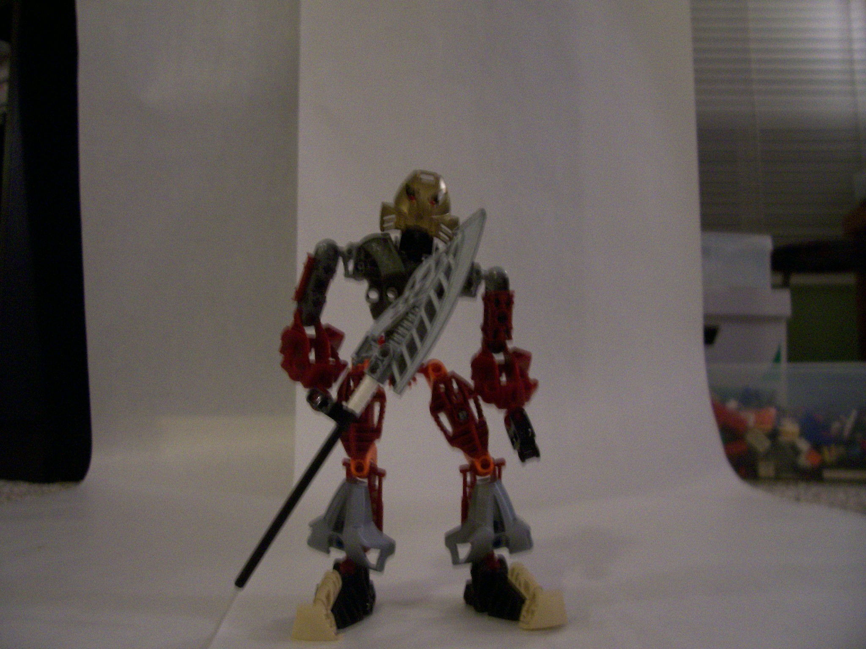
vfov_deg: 41.8
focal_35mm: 34
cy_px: 324
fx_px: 851
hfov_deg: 54.0
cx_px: 433
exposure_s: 1/8
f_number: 2.7
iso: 160
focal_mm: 5.6
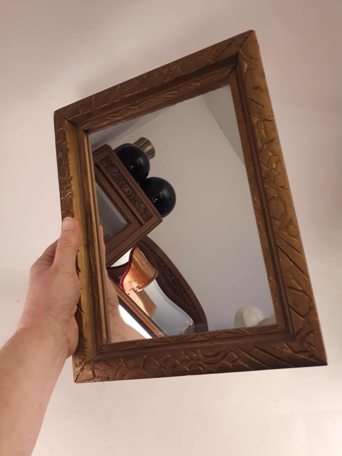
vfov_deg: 65.3
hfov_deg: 51.4
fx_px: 356
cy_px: 228
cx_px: 171
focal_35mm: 27
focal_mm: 3.6
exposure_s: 1/30
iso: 100
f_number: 1.9
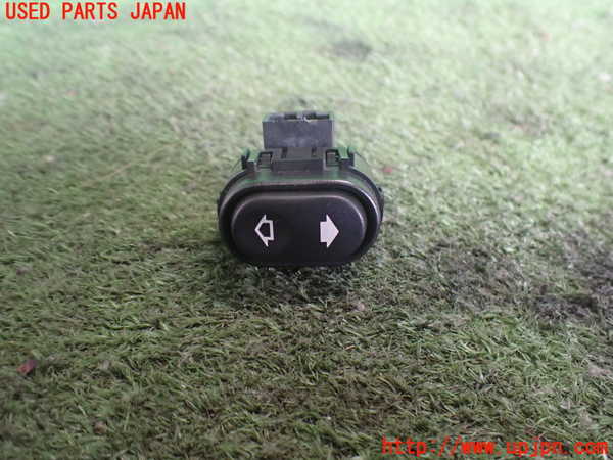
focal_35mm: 30
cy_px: 230
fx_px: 531
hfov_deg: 60.0
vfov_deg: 46.8
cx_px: 306
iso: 800
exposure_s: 1/60
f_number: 2.3
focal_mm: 5.4
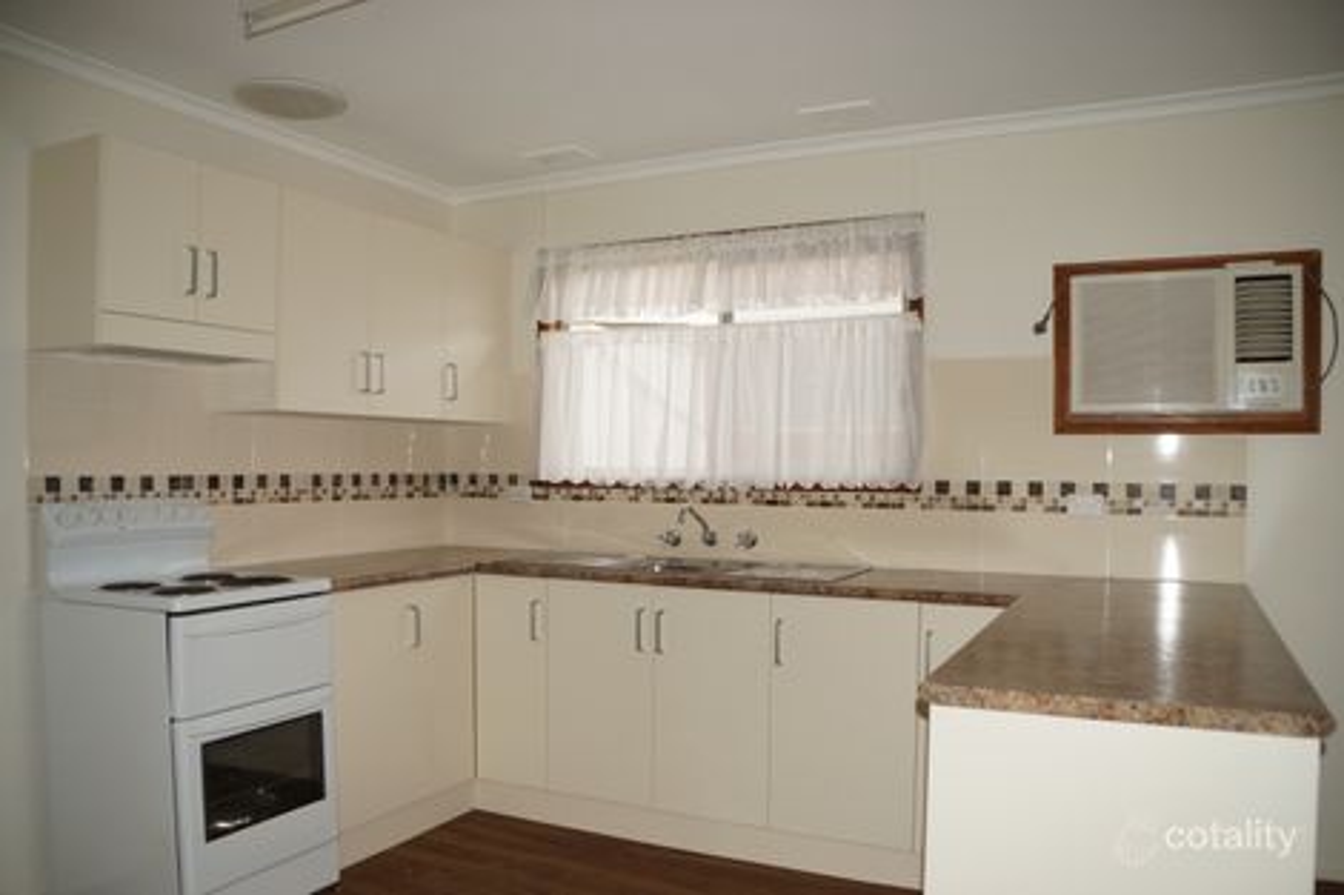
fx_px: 1008
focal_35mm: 27
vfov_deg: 47.9
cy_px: 448
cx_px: 672
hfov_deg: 67.4
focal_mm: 18
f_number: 4
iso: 320
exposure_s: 1/160
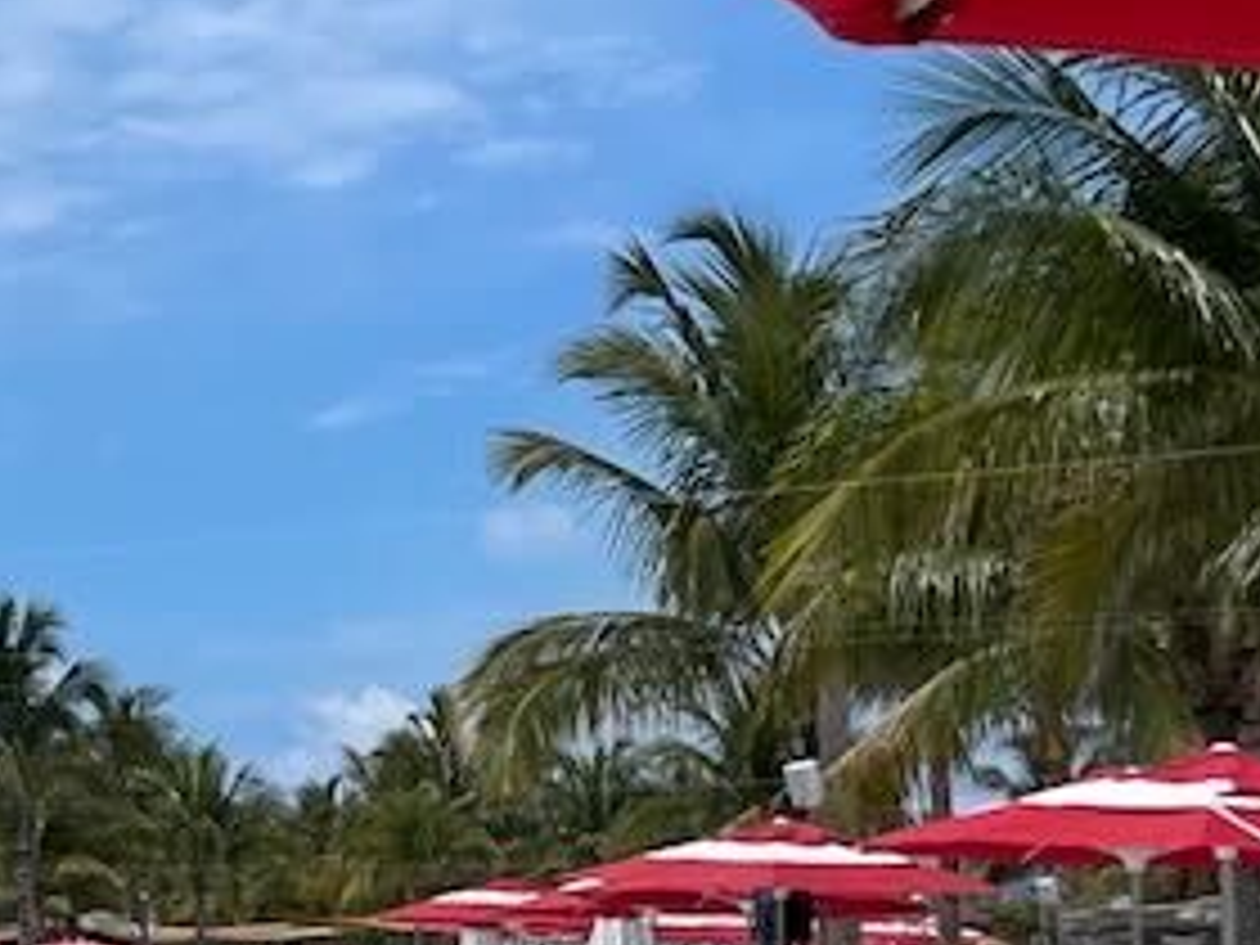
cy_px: 540
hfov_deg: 14.5
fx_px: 4332
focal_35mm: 119
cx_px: -1026
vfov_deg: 12.4
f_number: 1.6
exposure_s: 1/6993
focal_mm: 5.1
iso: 32
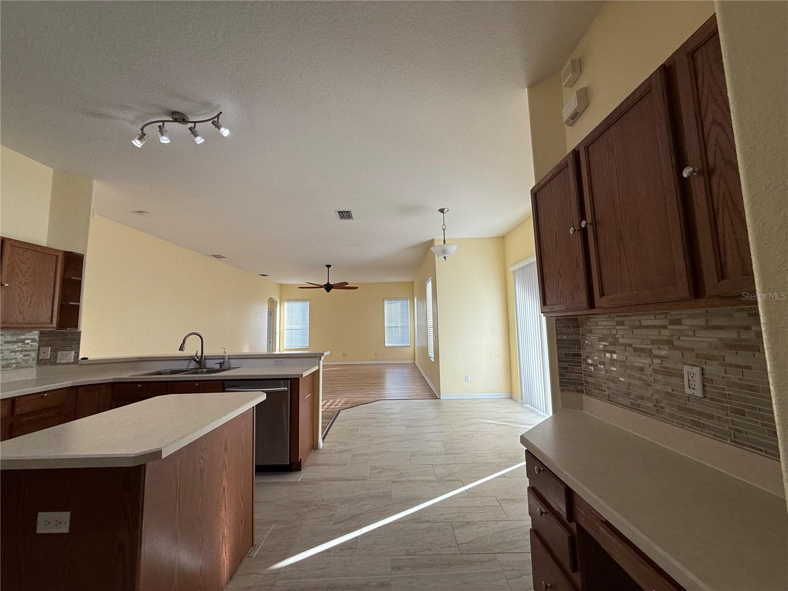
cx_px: 394
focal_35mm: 14
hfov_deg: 102.1
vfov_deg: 85.7
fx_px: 319
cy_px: 296
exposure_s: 1/145
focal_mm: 2.22
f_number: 2.2
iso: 50
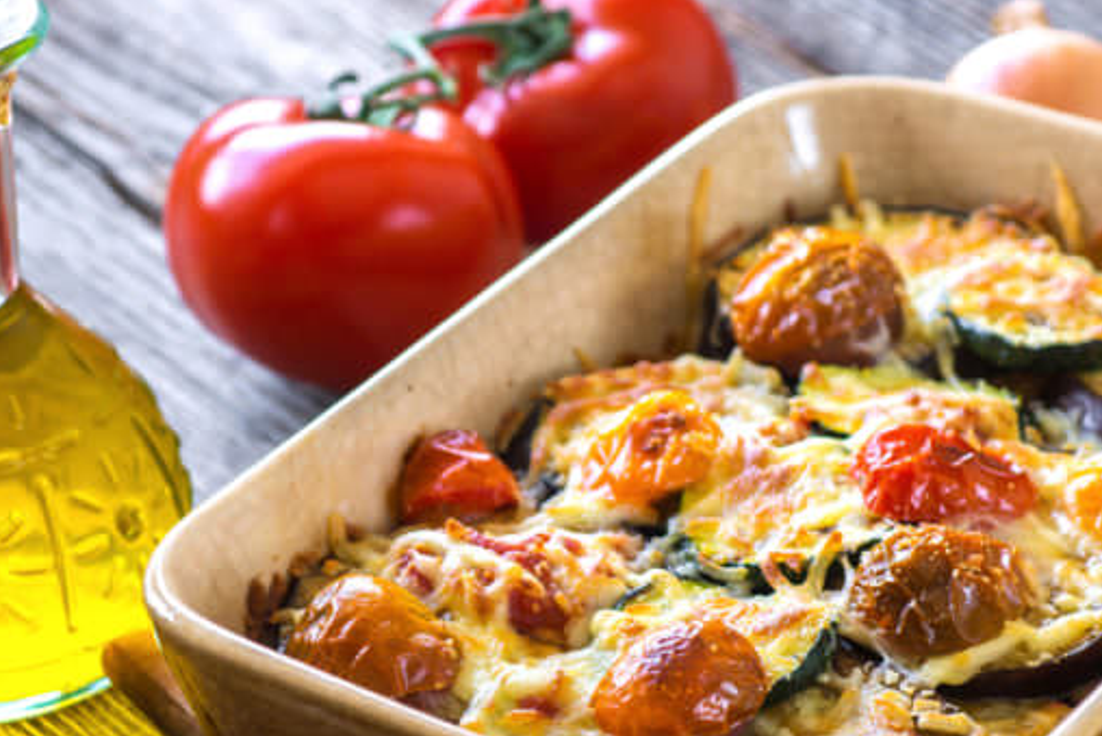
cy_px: 578
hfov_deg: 11.0
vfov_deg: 7.4
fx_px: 5695
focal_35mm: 186
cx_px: 811
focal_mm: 70
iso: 100
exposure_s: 1/20
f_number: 5.6
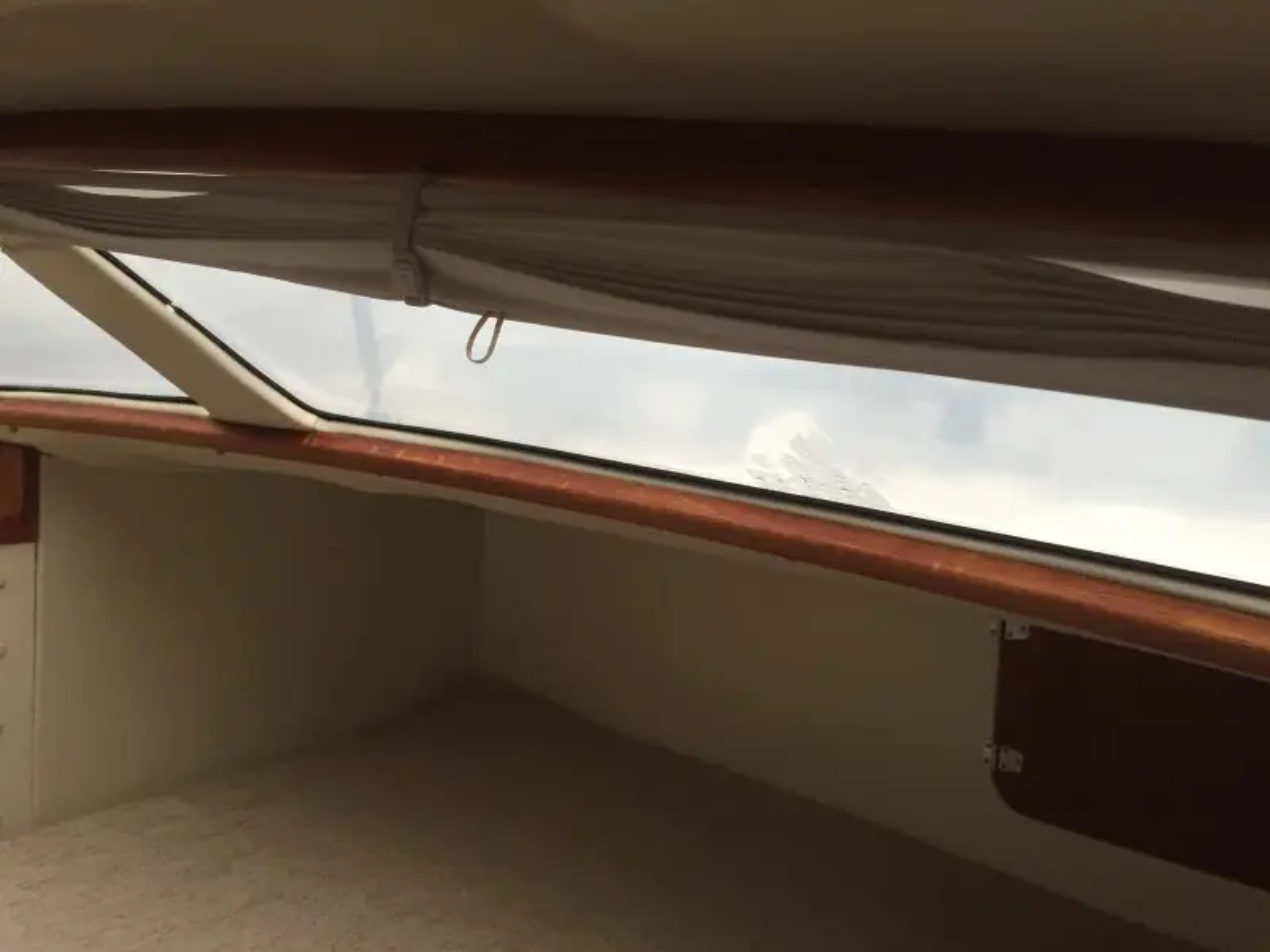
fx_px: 1064
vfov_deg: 48.2
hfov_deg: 61.7
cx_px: 635
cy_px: 476
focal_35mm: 29
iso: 50
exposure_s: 1/30
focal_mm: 4.15
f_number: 2.2
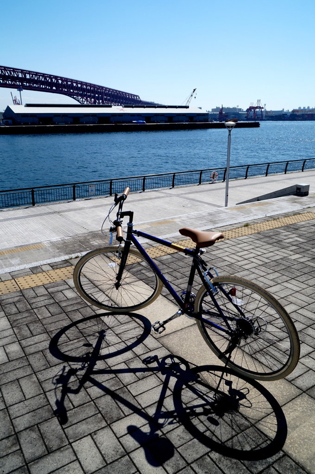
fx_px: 355
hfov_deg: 47.8
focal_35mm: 27
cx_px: 158
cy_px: 237
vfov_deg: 67.4
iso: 100
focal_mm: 18
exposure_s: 1/500
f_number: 8
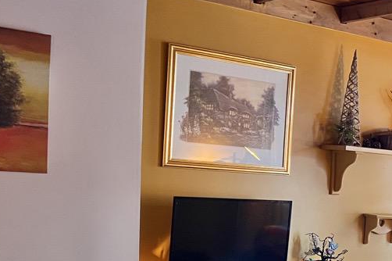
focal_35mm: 69
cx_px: 388
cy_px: 231
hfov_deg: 27.6
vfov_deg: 19.4
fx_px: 751
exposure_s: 1/60
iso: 500
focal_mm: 5.7
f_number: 1.5
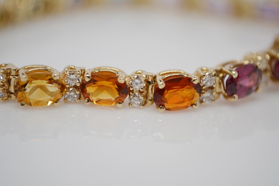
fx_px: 639
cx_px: 140
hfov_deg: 24.6
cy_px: 93
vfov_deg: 16.6
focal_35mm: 82
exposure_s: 1/80
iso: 400
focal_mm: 55
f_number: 5.6
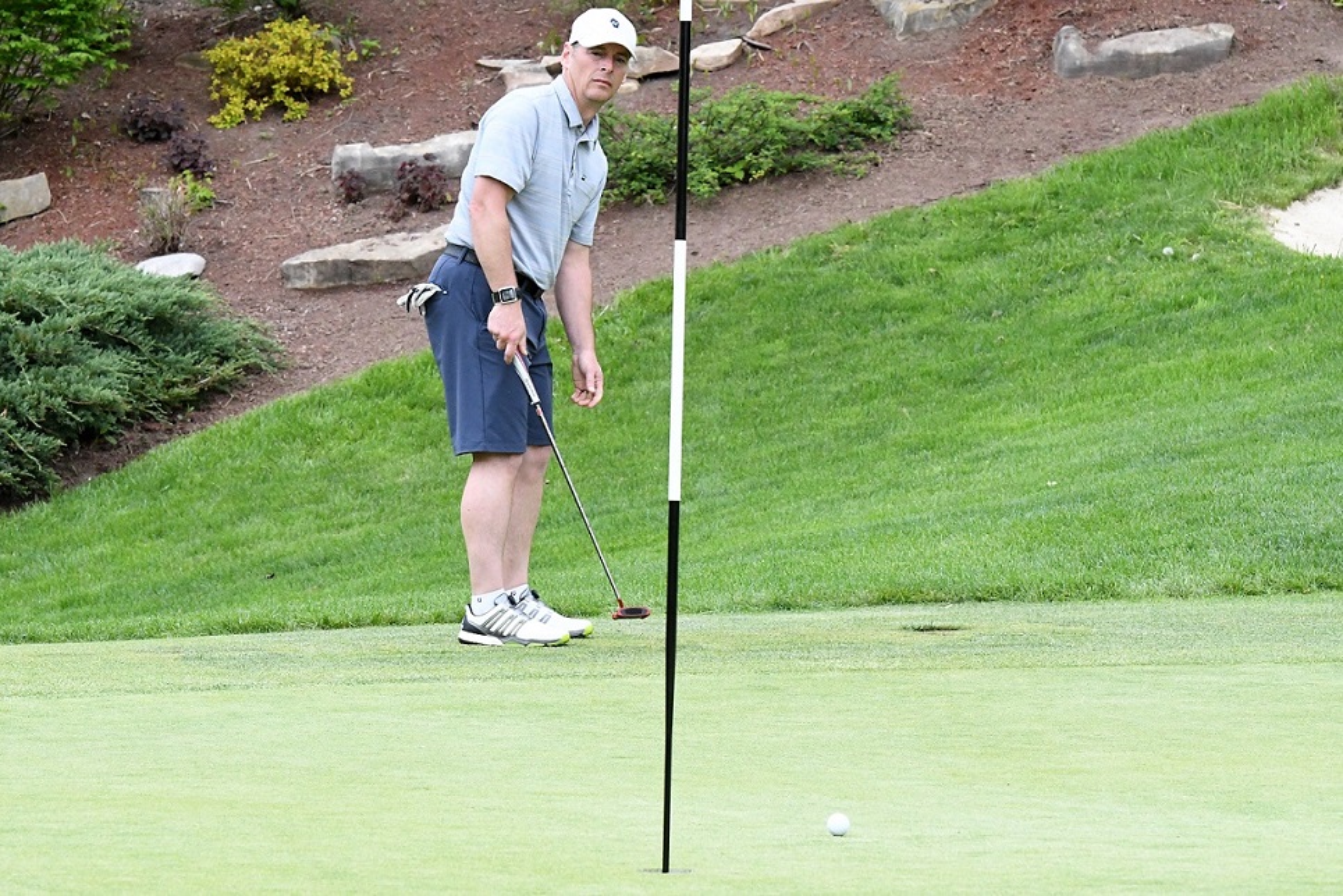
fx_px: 6493
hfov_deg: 11.8
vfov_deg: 7.9
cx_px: 672
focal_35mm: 174
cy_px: 448
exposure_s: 1/1000
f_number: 10
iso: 4000
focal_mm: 116
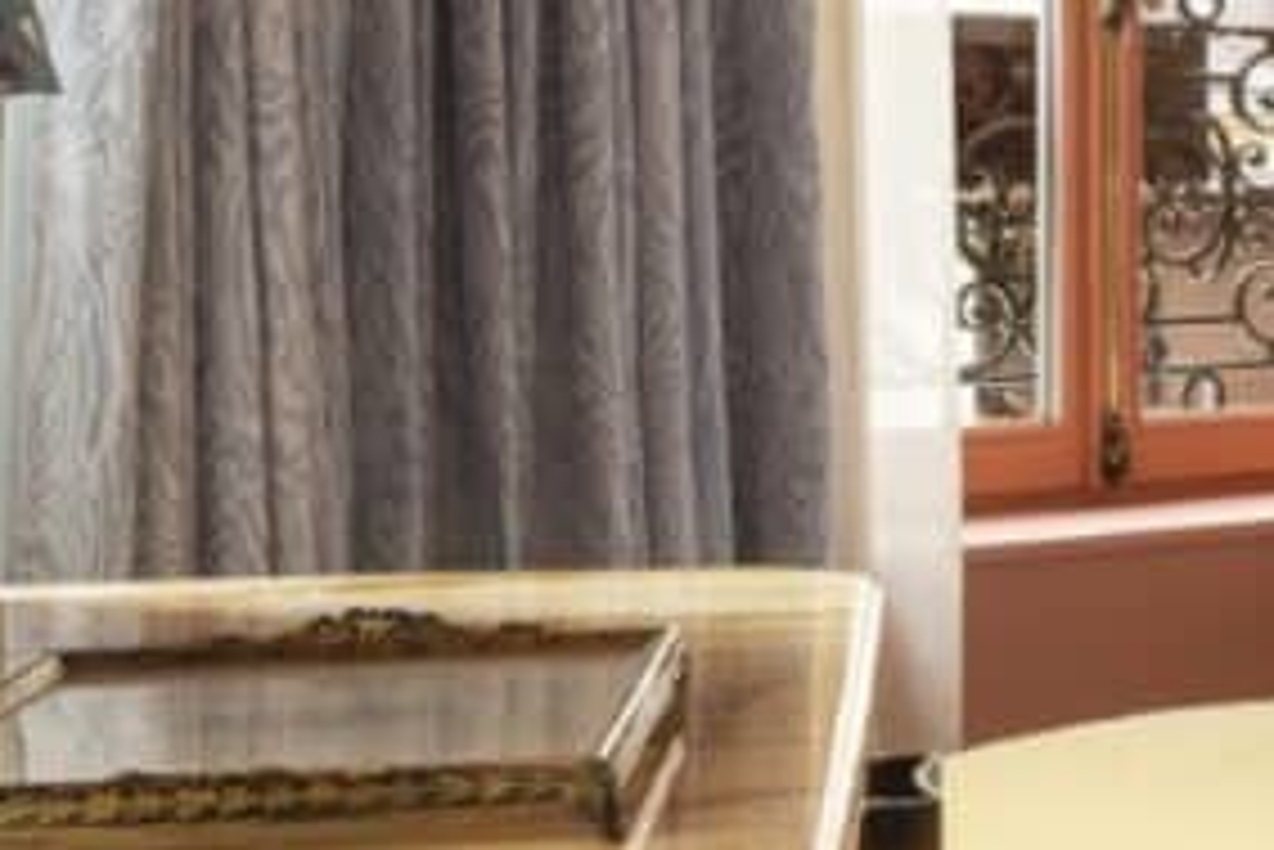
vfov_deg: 12.6
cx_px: 2580
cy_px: 157
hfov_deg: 15.1
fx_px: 3847
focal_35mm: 109
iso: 200
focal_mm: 20.5
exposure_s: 2
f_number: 11
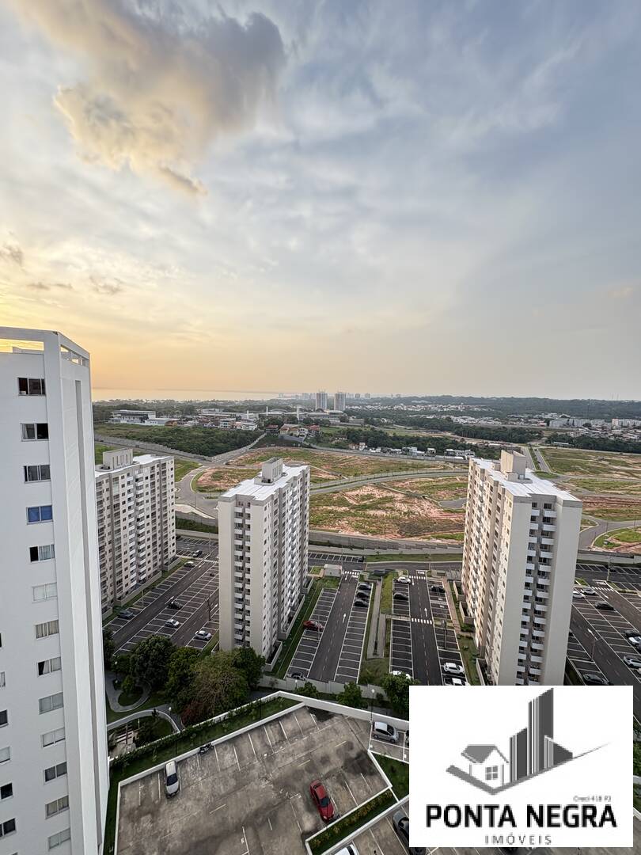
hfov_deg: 85.7
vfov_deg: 102.1
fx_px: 346
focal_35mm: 14
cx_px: 320
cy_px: 428
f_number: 2.2
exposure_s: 1/203
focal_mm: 2.22
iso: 64
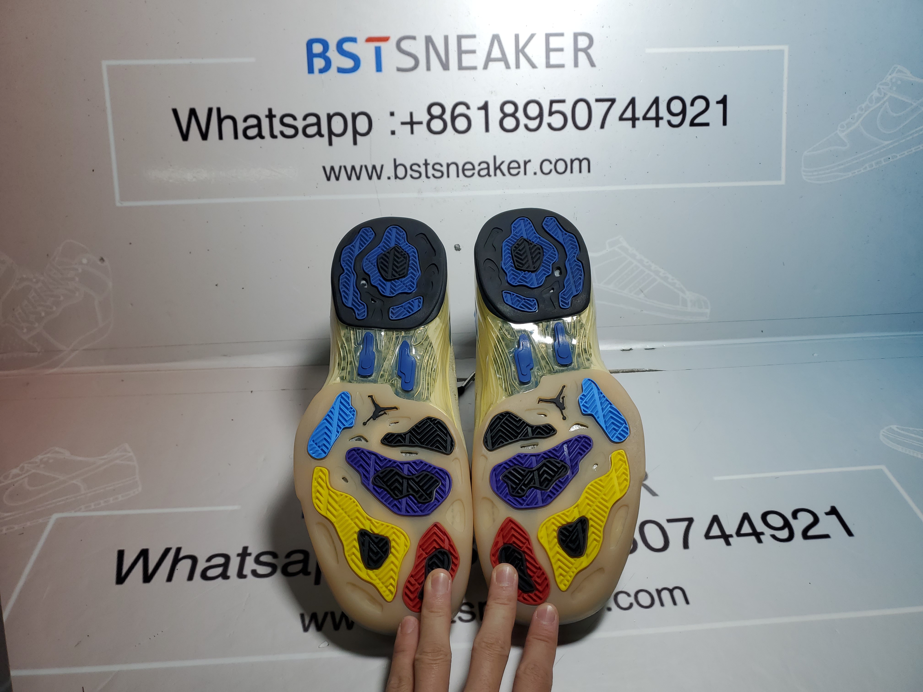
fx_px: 693
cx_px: 462
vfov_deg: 53.1
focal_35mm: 26
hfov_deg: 67.3
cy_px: 346
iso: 50
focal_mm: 4.3
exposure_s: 1/710
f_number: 1.5
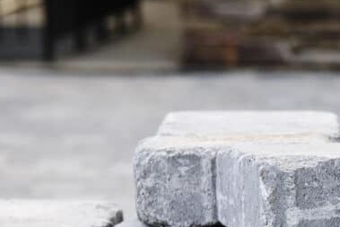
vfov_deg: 5.6
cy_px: 353
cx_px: 567
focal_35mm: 243
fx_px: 2296
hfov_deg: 8.2
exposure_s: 1/125
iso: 200
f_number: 5.6
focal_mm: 60
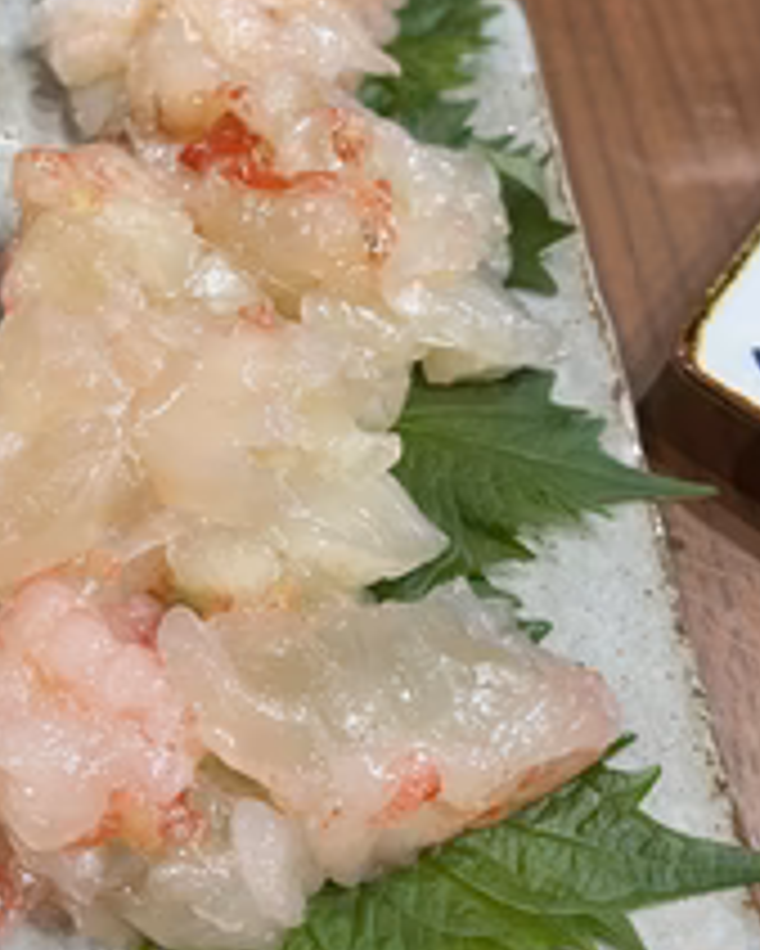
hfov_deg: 31.4
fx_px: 1349
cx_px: 301
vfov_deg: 37.9
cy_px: 252
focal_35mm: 48
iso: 125
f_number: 1.6
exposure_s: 1/60
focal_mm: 5.1
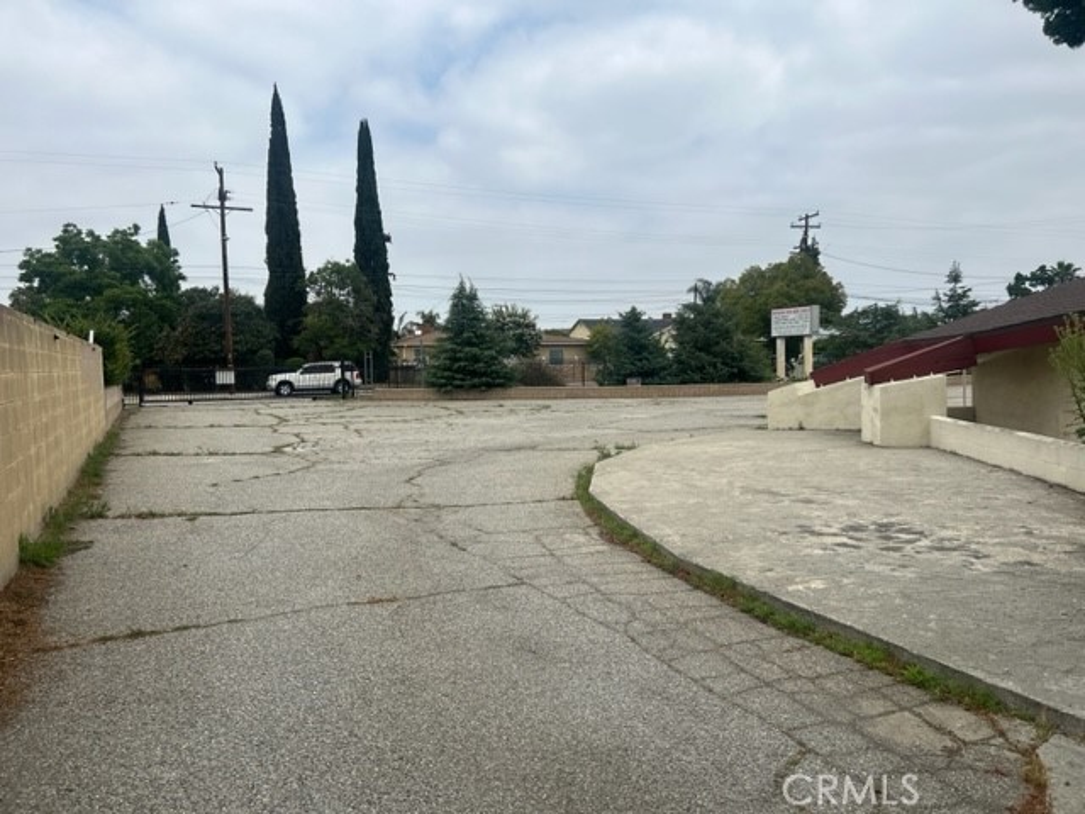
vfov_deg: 53.1
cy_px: 407
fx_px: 815
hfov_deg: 67.3
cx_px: 542
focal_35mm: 26
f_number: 1.5
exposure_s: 1/6993
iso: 50
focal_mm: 5.7
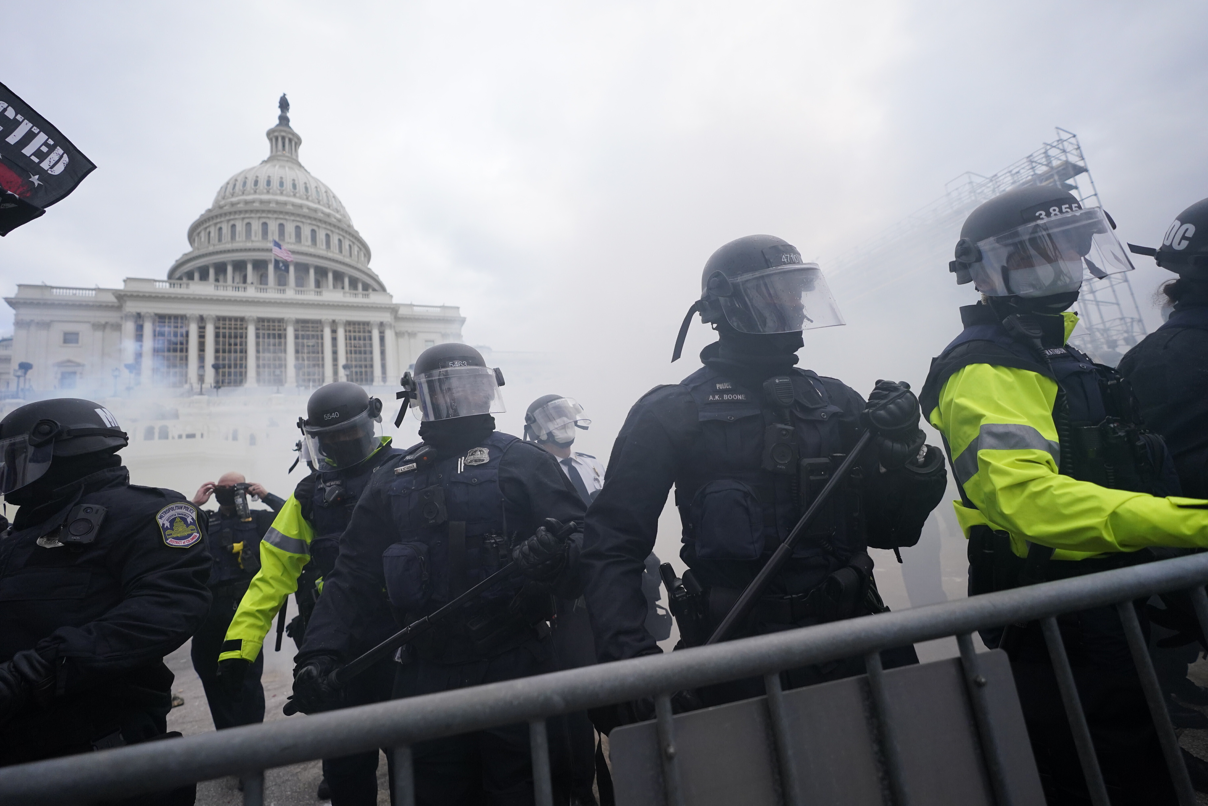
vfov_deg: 73.7
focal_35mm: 16
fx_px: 537
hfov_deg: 96.7
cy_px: 403
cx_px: 604
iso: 1600
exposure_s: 1/10000
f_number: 2.8
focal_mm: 16
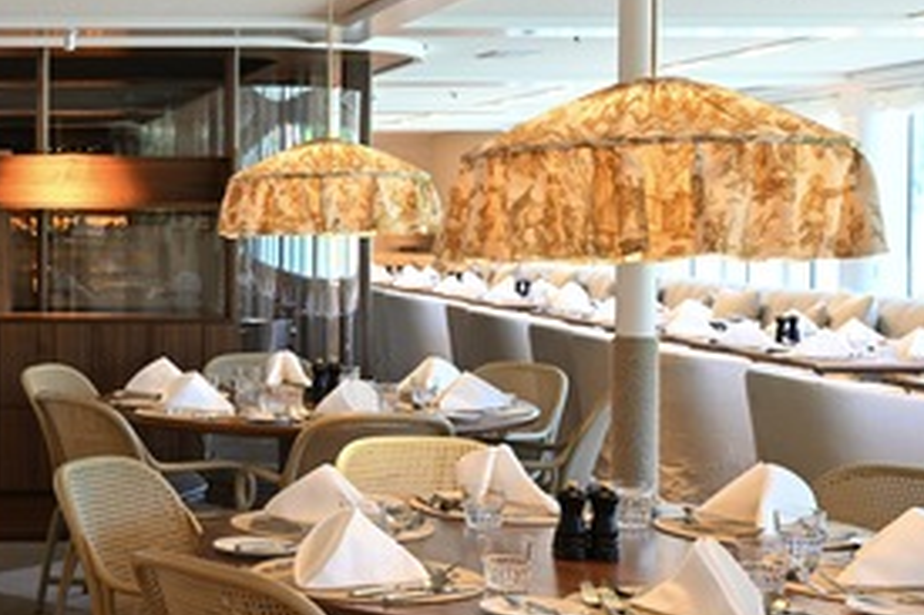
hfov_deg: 26.2
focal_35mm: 72
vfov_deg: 18.9
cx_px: -64
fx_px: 1847
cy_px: 245
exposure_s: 1/60
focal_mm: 33
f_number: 7.1
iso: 3200
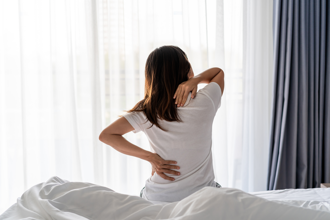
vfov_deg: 24.6
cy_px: 110
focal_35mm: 55
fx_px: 504
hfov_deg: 36.2
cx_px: 165
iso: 200
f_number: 2.8
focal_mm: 55
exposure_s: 1/100
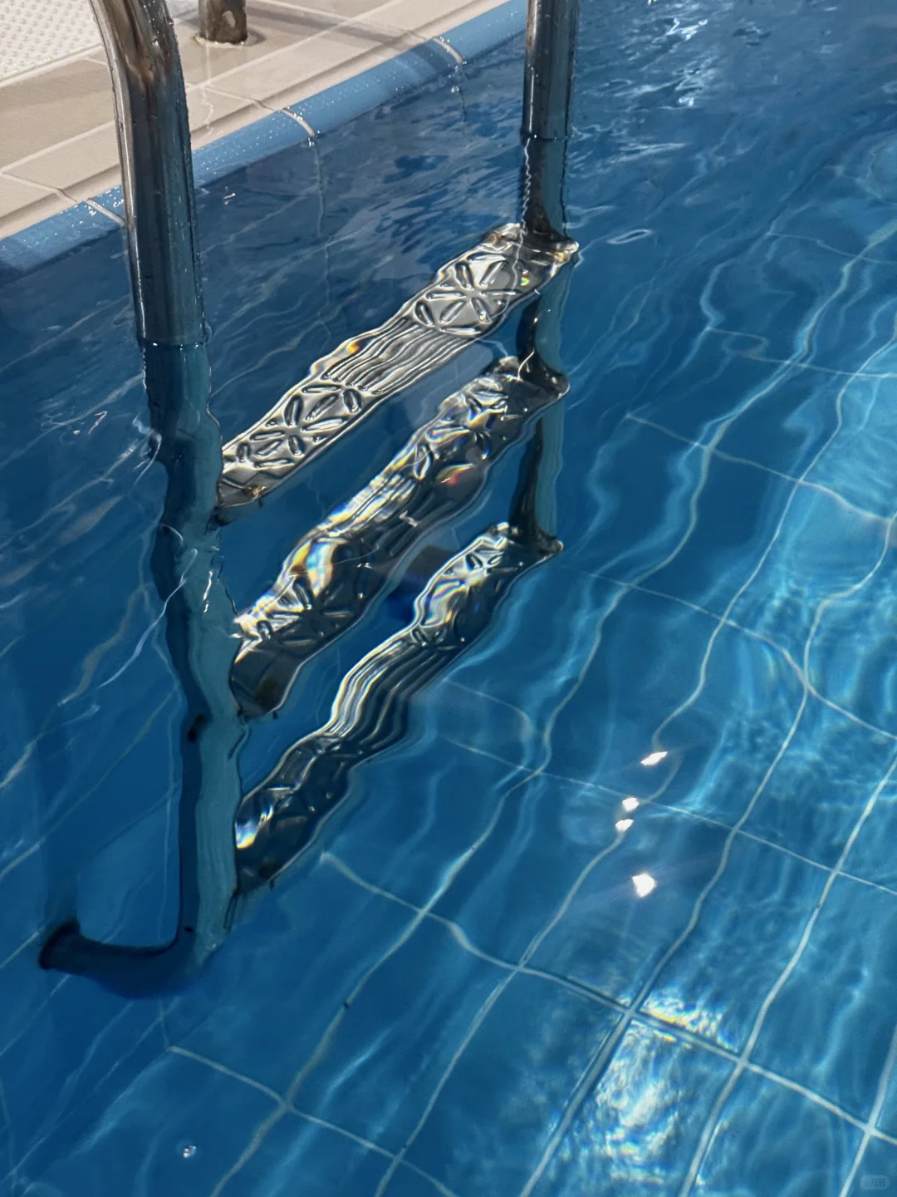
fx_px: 1658
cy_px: 598
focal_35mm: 48
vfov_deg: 39.7
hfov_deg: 30.3
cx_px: 448
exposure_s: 1/50
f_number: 1.78
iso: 125
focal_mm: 6.76
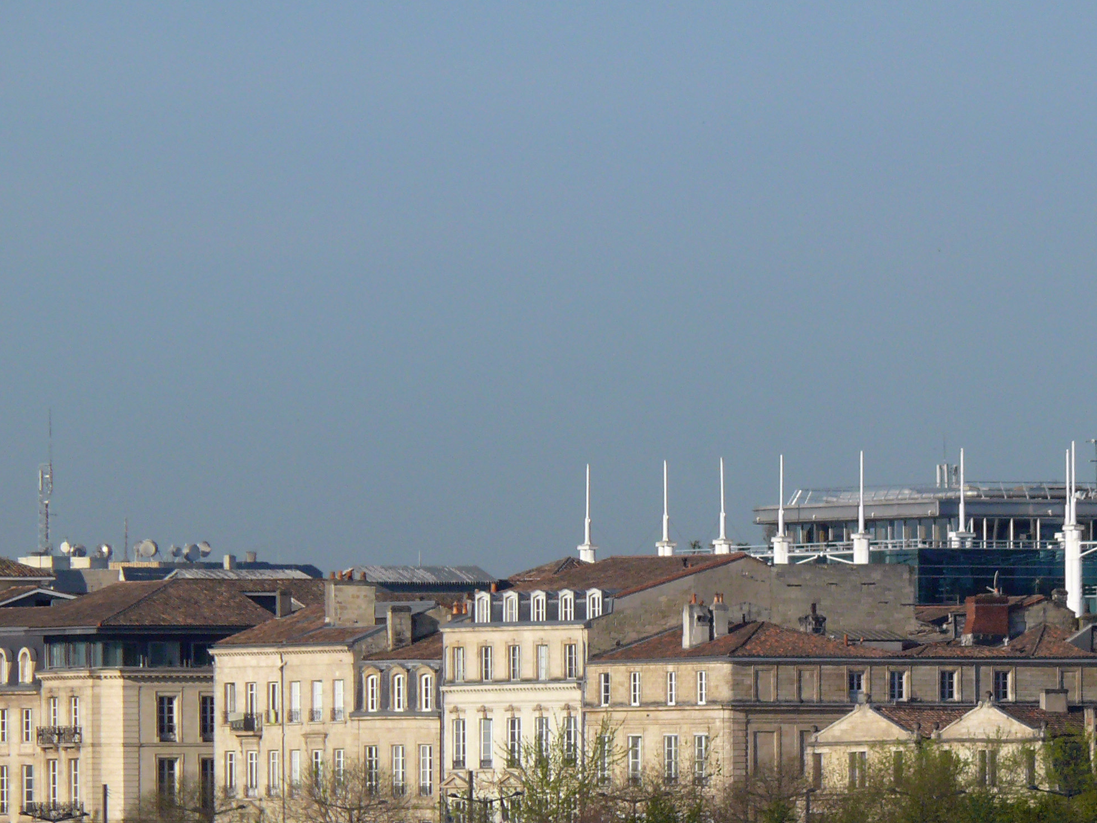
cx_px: 872
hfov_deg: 2.5
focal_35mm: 779
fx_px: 24685
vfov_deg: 1.9
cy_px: 721
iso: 100
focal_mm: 88.8
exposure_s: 1/500
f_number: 6.3
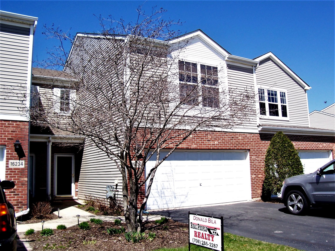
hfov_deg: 54.0
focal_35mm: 34
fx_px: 329
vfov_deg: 41.8
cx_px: 168
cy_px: 126
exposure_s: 1/250
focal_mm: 5.6
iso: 80
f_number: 5.6
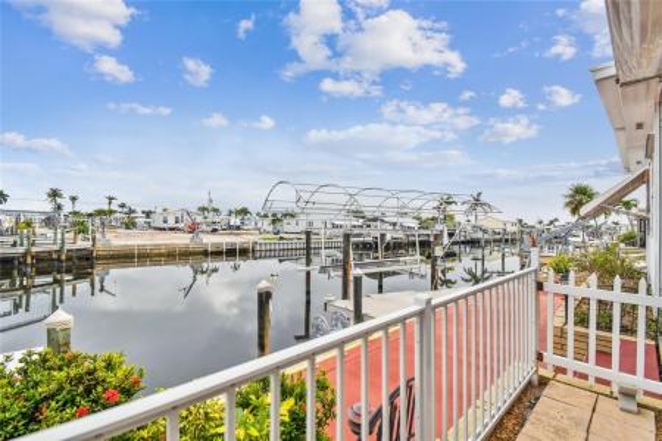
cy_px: 220
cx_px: 331
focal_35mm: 15
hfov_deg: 100.4
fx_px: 276
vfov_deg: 77.3
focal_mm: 10
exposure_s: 1/200
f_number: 7.1
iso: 100
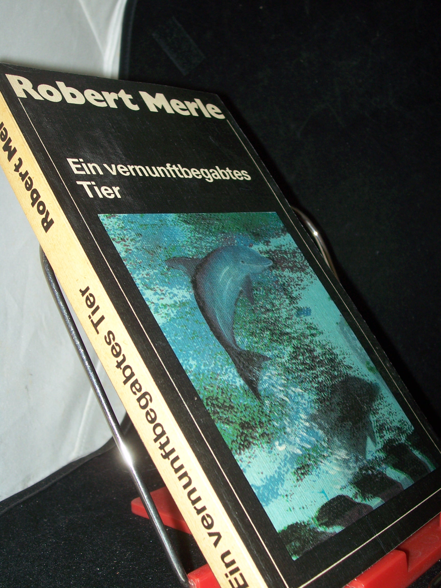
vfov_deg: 44.8
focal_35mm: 42
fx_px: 713
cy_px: 294
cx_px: 220
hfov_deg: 34.3
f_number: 2.8
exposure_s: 1/60
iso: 80
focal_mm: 7
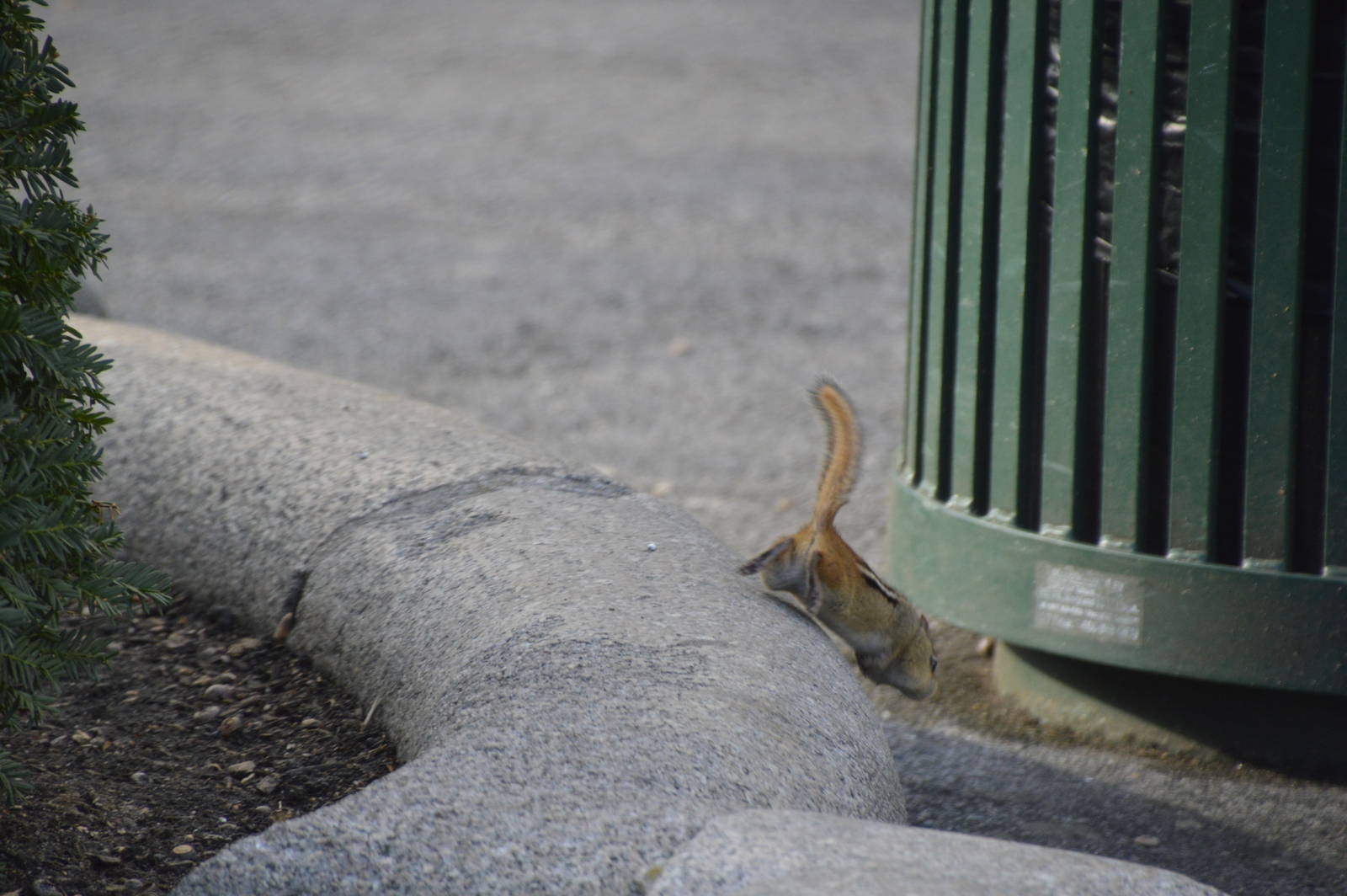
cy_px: 448
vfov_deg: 3.0
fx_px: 16823
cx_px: 674
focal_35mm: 450
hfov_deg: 4.6
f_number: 6.3
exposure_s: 1/500
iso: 1000
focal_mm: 300
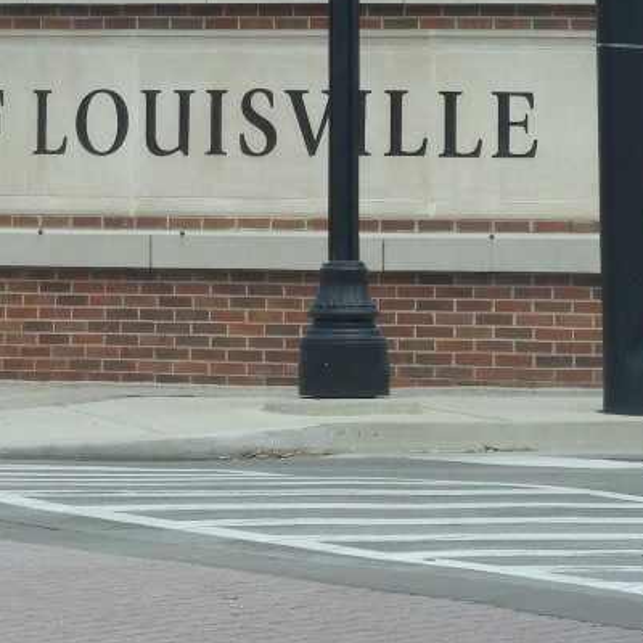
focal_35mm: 366
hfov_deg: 4.8
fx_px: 7692
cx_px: 127
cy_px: 254
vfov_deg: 4.8
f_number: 5
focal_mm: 20.6
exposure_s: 1/250
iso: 100
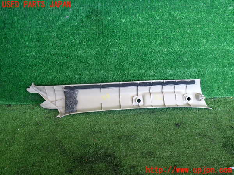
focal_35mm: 30
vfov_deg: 46.8
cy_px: 88
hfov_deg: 60.0
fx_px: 203
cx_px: 117
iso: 200
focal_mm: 5.4
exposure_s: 1/60
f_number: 2.3
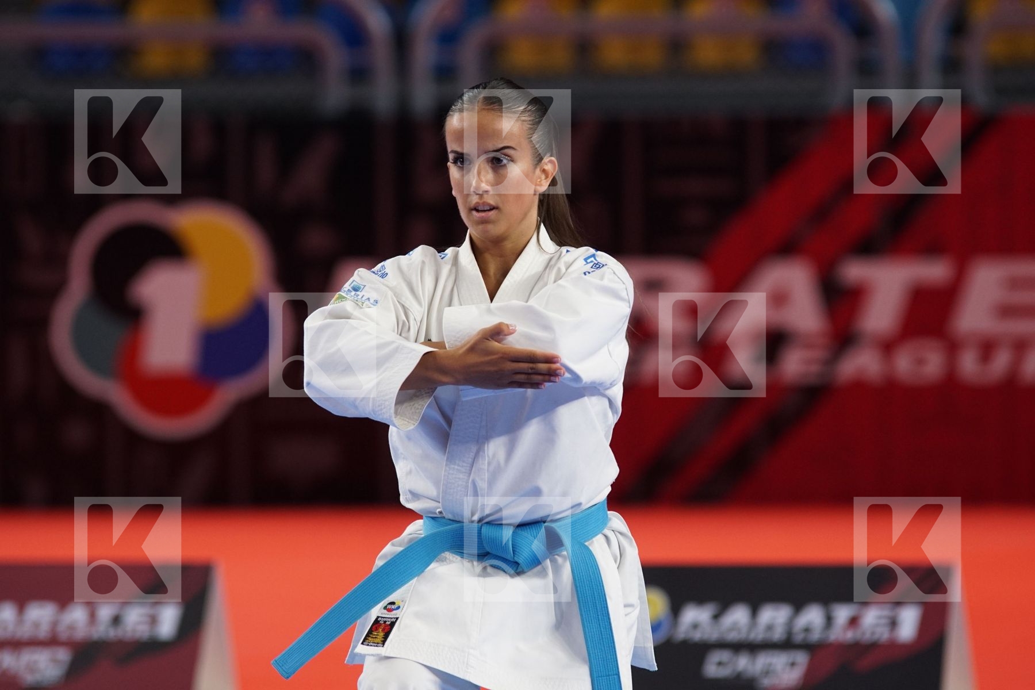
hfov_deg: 6.9
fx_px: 8624
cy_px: 345
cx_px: 518
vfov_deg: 4.6
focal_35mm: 300
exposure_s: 1/400
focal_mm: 200
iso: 800
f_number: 3.2
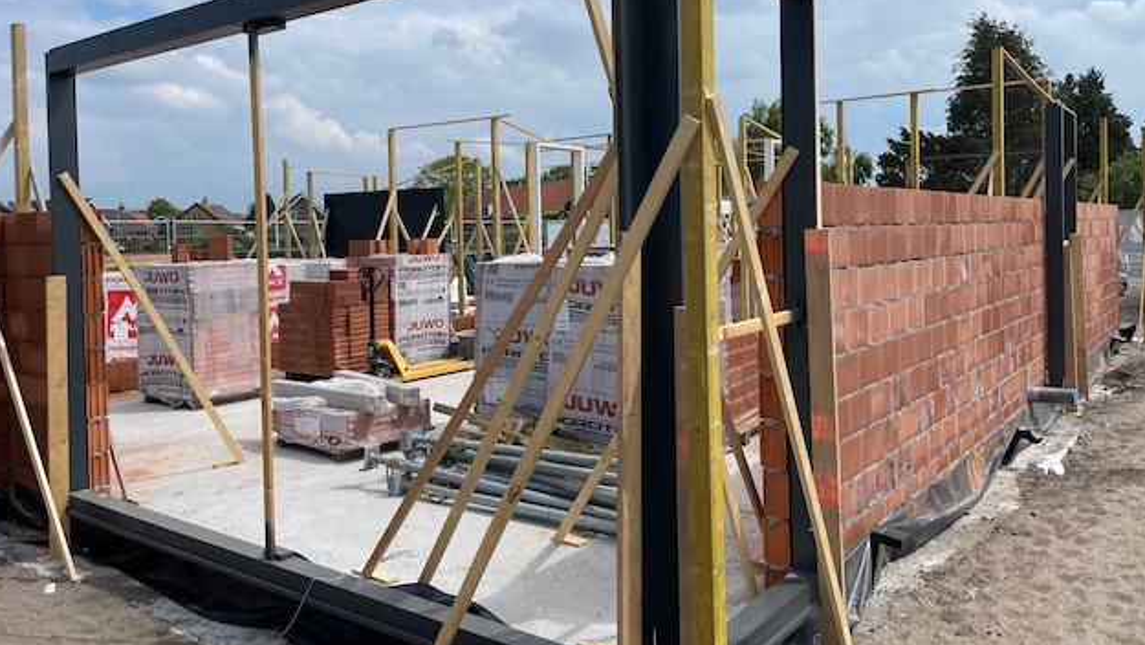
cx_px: 564
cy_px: 255
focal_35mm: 29
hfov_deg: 66.0
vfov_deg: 40.0
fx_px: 881
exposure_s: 1/5051
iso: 32
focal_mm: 4.2
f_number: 1.6
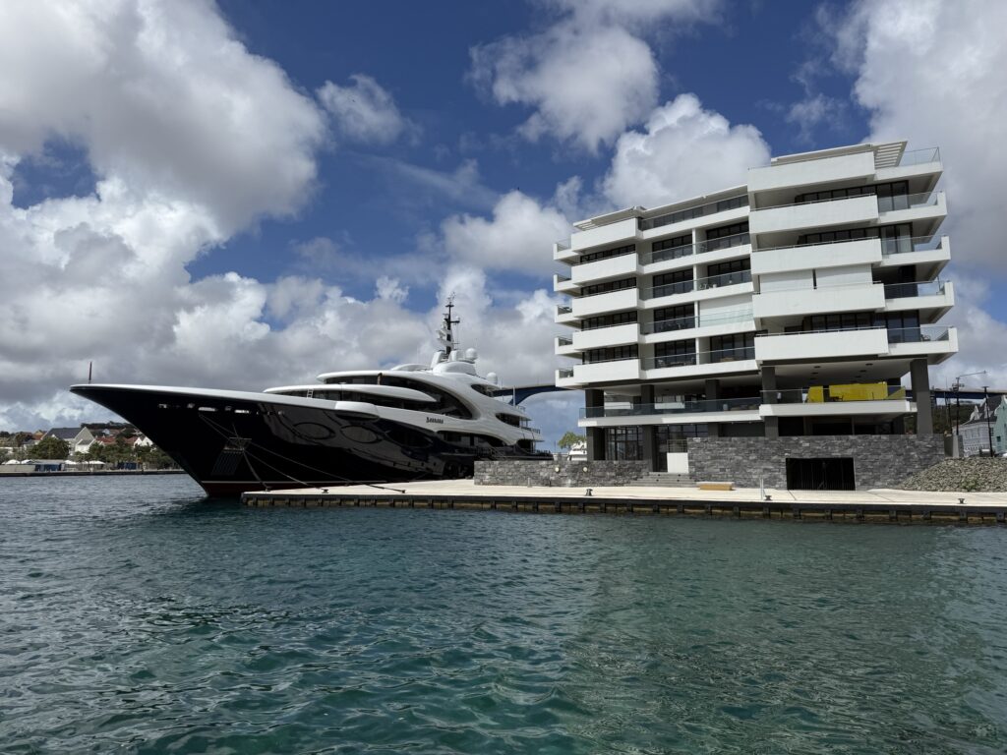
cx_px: 504
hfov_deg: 71.6
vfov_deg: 56.8
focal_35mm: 24
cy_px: 378
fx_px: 698
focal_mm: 6.76
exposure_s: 1/10309
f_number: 1.78
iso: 80
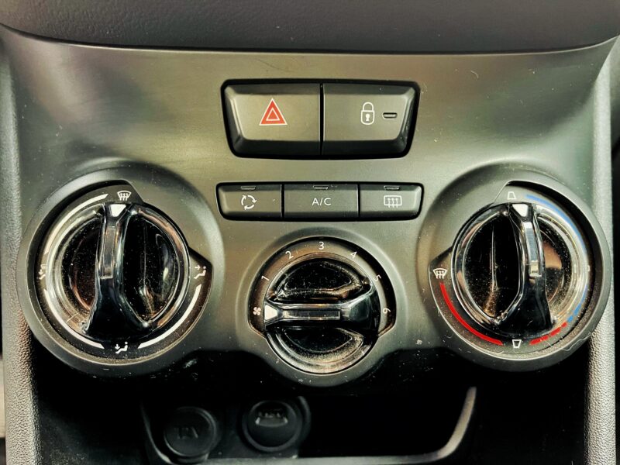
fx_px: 448
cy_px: 232
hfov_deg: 69.4
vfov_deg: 54.9
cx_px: 310
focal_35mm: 25
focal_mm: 5.1
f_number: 1.6
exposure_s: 1/36
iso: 640
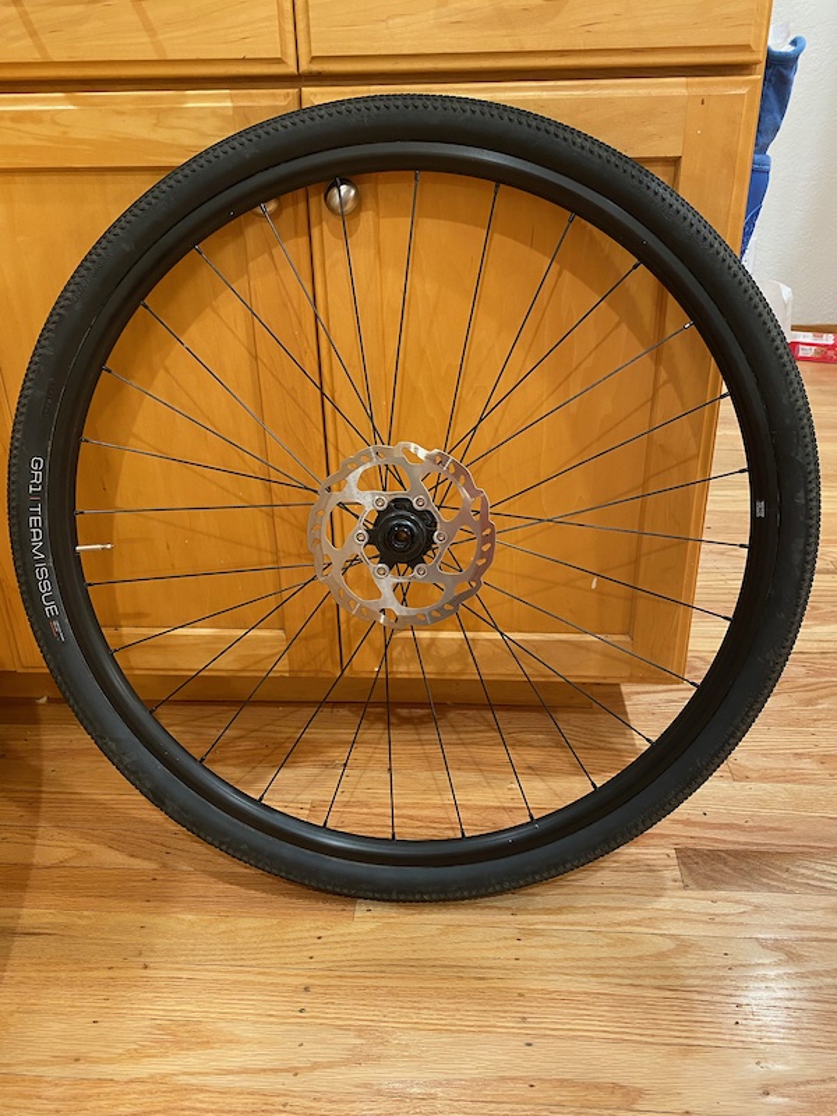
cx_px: 418
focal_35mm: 26
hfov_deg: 53.1
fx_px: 838
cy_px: 558
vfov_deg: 67.3
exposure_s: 1/60
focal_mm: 4.25
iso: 250
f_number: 1.8
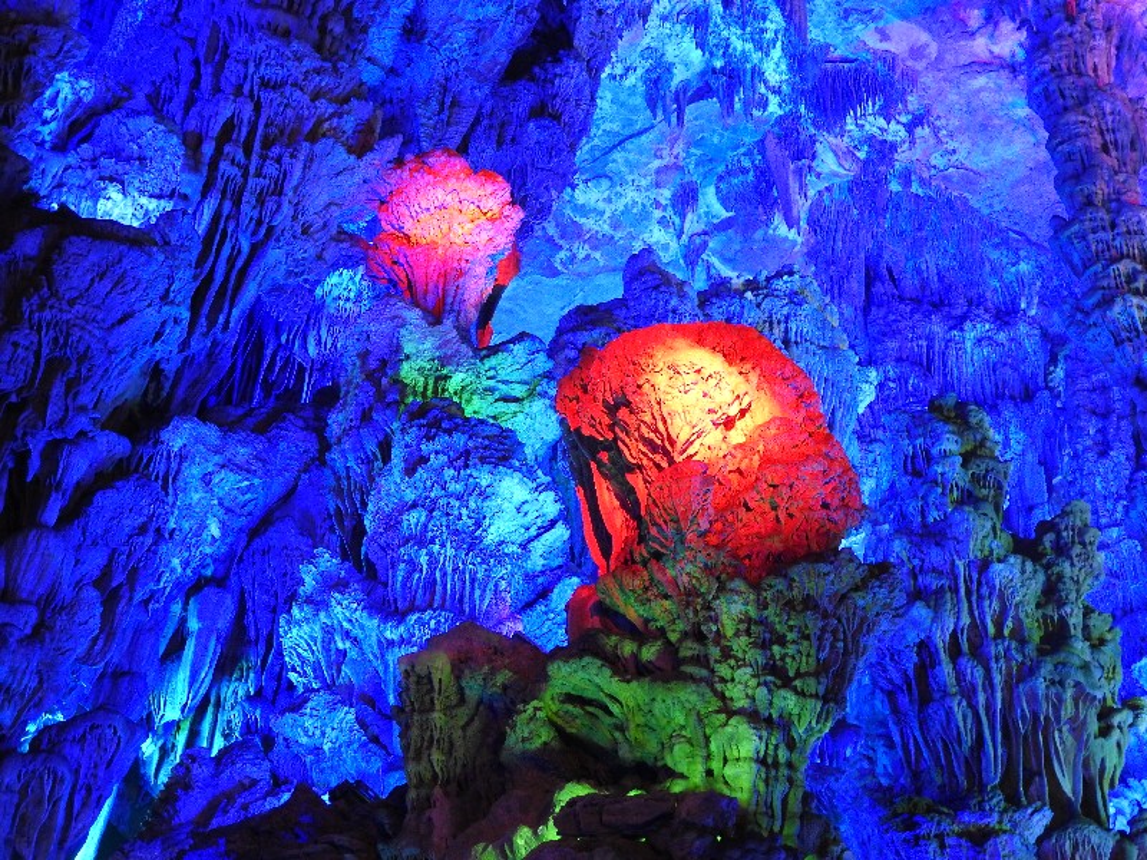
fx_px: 1657
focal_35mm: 50
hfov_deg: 38.2
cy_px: 430
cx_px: 574
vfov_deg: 29.1
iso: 800
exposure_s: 1/5
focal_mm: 9
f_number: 4
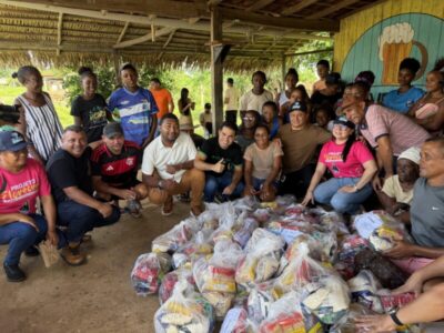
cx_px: 222
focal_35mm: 24
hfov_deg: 71.6
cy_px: 166
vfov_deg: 56.8
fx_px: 308
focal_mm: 6.76
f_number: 1.78
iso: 125
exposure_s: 1/201
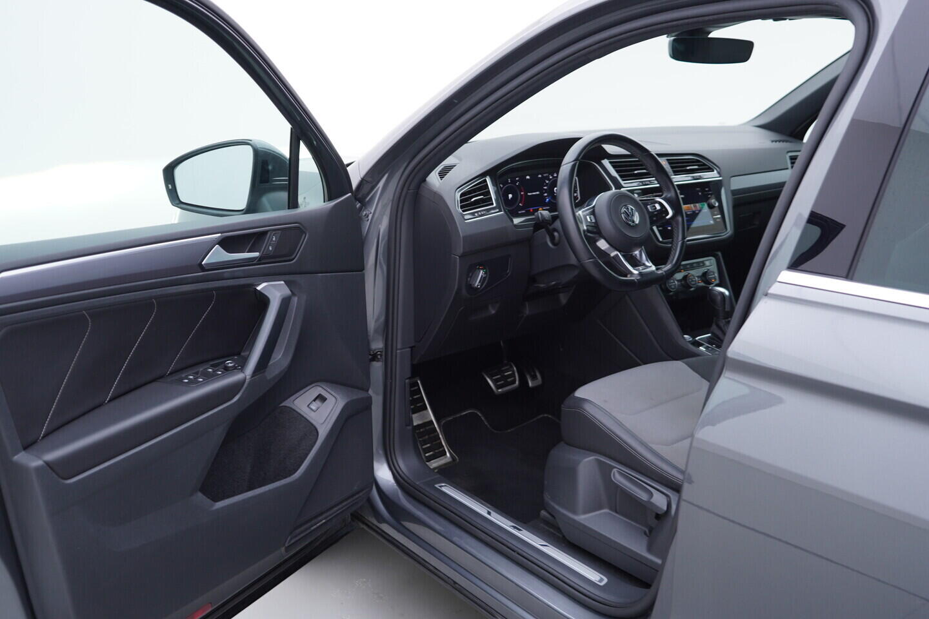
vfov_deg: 36.9
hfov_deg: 53.1
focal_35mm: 36
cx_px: 464
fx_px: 929
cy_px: 310
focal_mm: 24
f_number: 3.2
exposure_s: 1/50
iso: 125
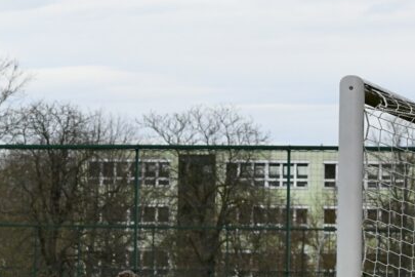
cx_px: -53
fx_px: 2766
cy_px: 334
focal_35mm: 240
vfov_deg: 5.7
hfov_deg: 8.5
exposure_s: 1/1600
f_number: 9
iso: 3200
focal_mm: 95
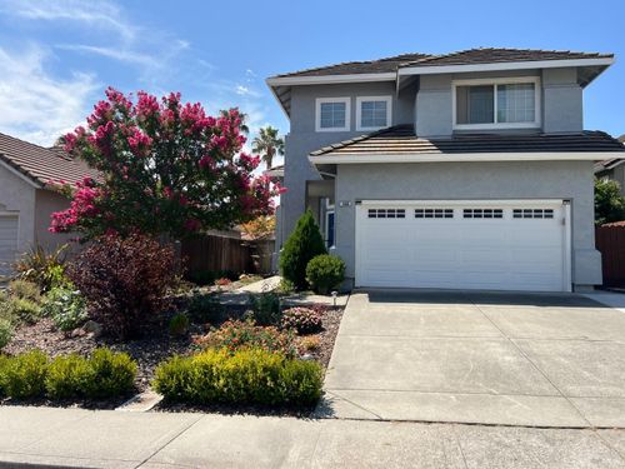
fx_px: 469
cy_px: 234
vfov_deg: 53.1
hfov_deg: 67.3
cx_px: 312
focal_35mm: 26
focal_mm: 5.7
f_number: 1.5
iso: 50
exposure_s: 1/3571
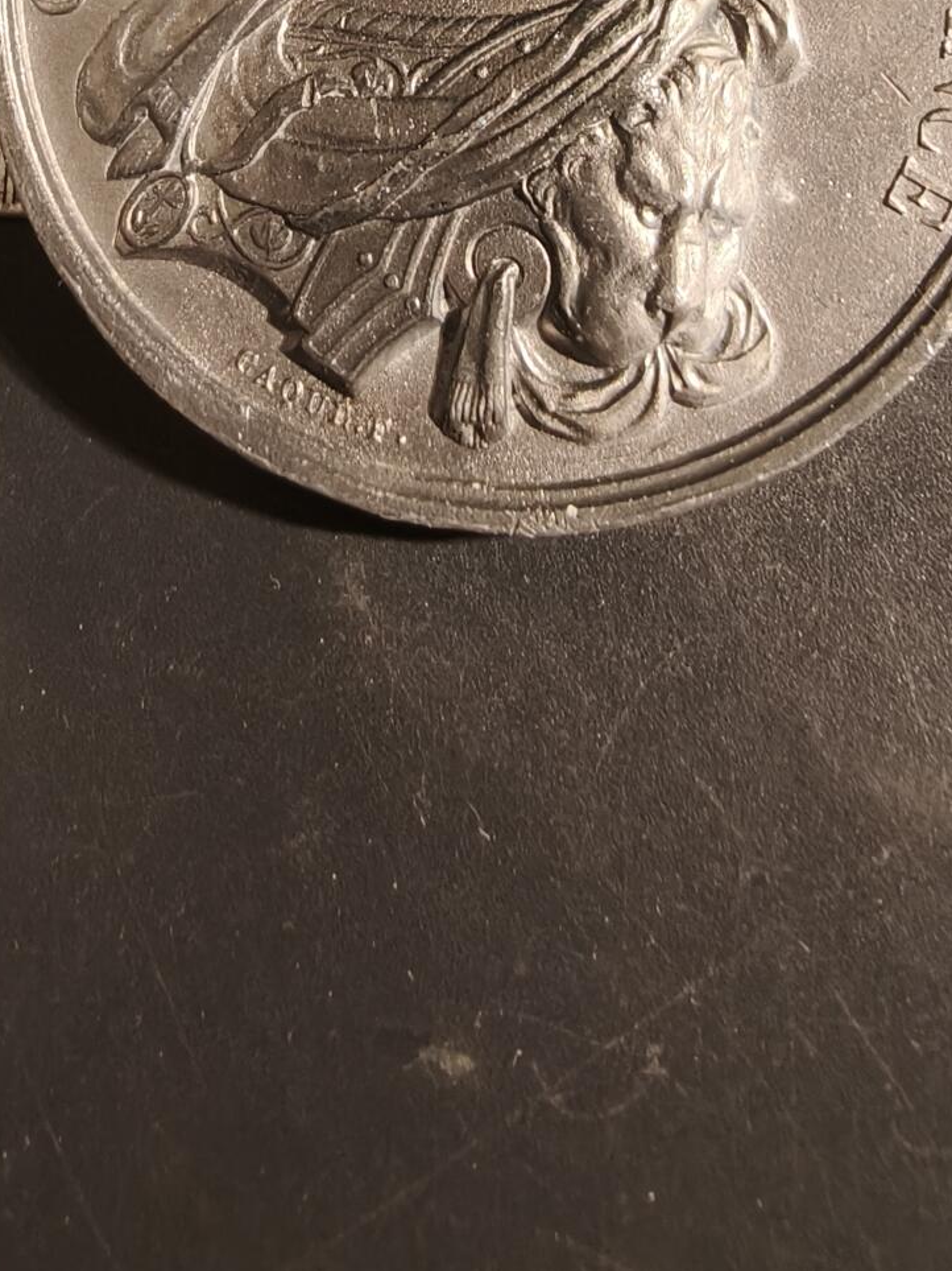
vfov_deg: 40.2
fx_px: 1577
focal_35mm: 43
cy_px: 102
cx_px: 622
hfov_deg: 33.3
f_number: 2
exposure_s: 1/50
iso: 200
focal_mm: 2.32
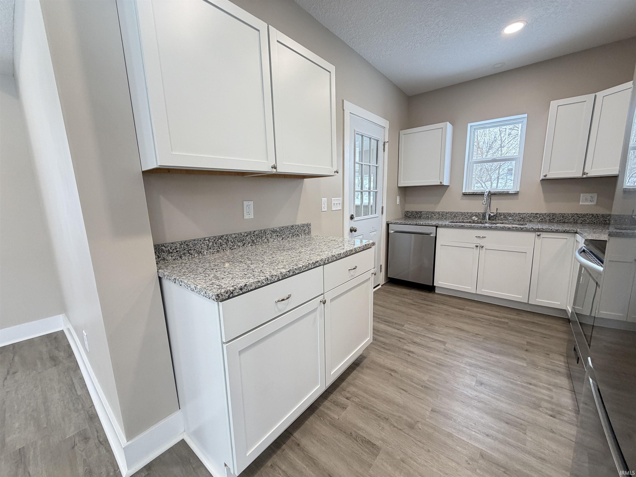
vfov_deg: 85.7
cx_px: 318
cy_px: 238
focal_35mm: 14
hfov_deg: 102.1
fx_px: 257
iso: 160
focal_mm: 2.22
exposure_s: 1/60
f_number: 2.2
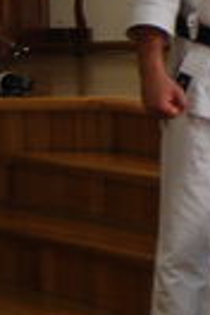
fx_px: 1785
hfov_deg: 6.1
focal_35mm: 204
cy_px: 57
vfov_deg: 10.1
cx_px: 680
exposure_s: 1/30
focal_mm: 28
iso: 320
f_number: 4.2
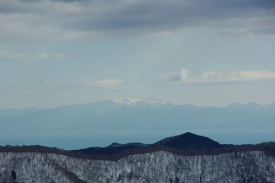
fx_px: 1542
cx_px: 138
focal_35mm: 202
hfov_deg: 10.2
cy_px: 92
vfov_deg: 6.8
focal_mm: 135
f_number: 10
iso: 200
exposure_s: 1/640
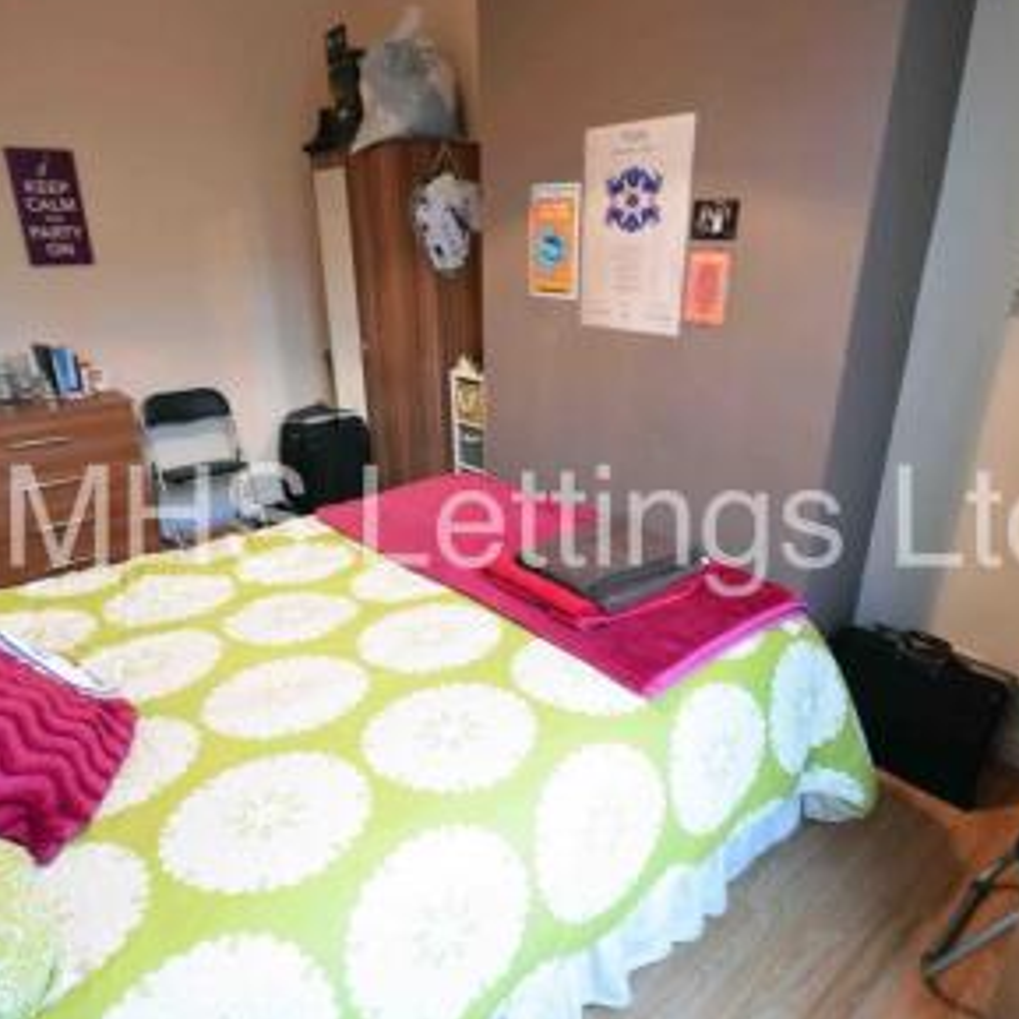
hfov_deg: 72.1
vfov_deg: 72.1
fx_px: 699
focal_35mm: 21
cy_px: 513
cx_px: 490
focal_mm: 10
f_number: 5
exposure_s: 1/13
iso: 1000
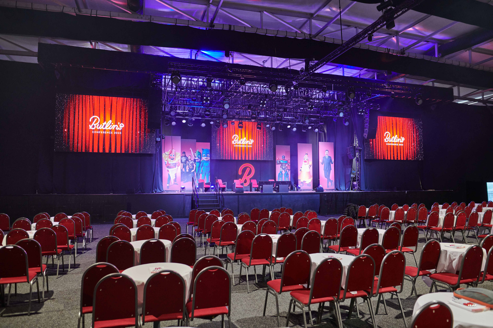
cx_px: 246
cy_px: 164
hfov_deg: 73.7
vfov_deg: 53.1
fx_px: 329
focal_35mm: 24
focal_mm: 24
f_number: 2.8
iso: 800
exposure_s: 1/80
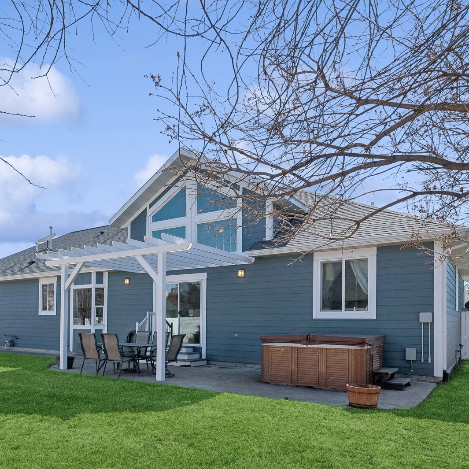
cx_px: 153
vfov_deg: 59.8
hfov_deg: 59.4
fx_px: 399
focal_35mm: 26
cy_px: 303
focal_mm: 10
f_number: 6.3
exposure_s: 1/1000
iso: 200
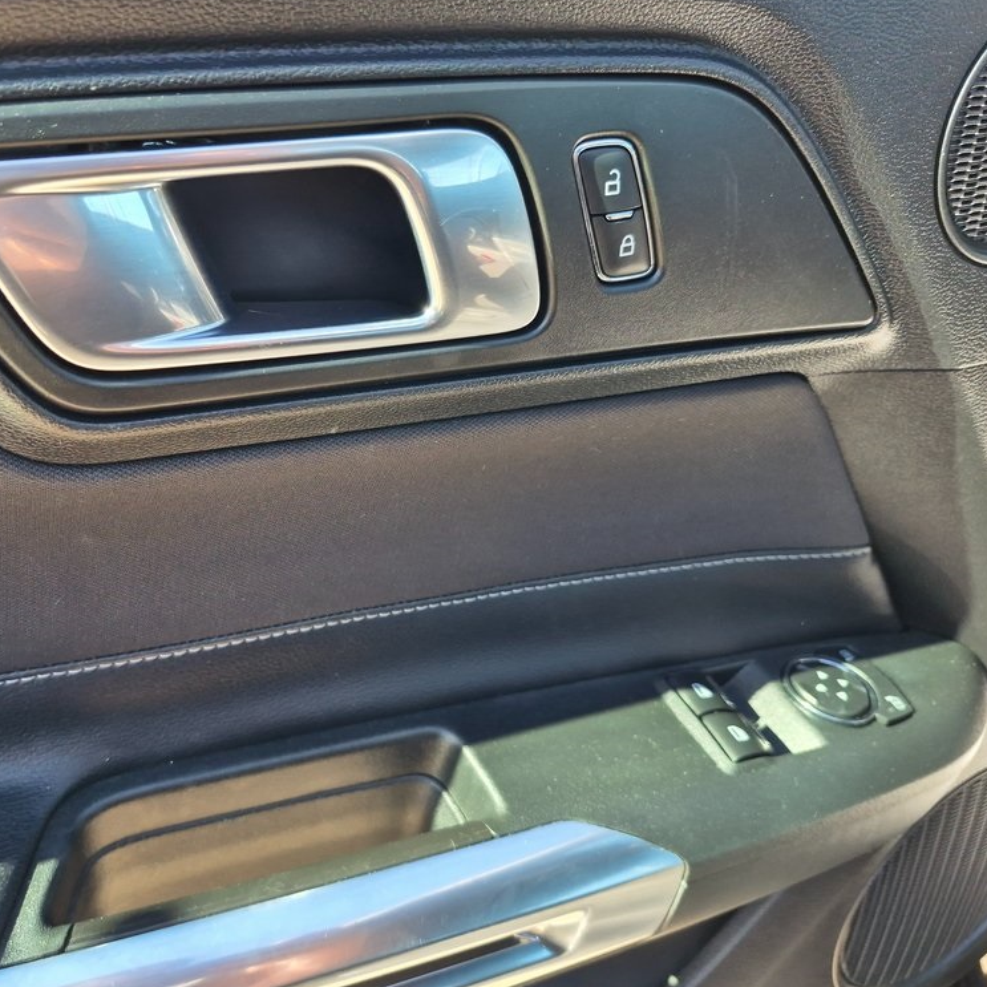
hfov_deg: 56.9
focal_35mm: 28
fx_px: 903
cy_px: 480
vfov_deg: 57.3
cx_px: 397
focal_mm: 5.4
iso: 80
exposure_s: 1/180
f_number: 1.8
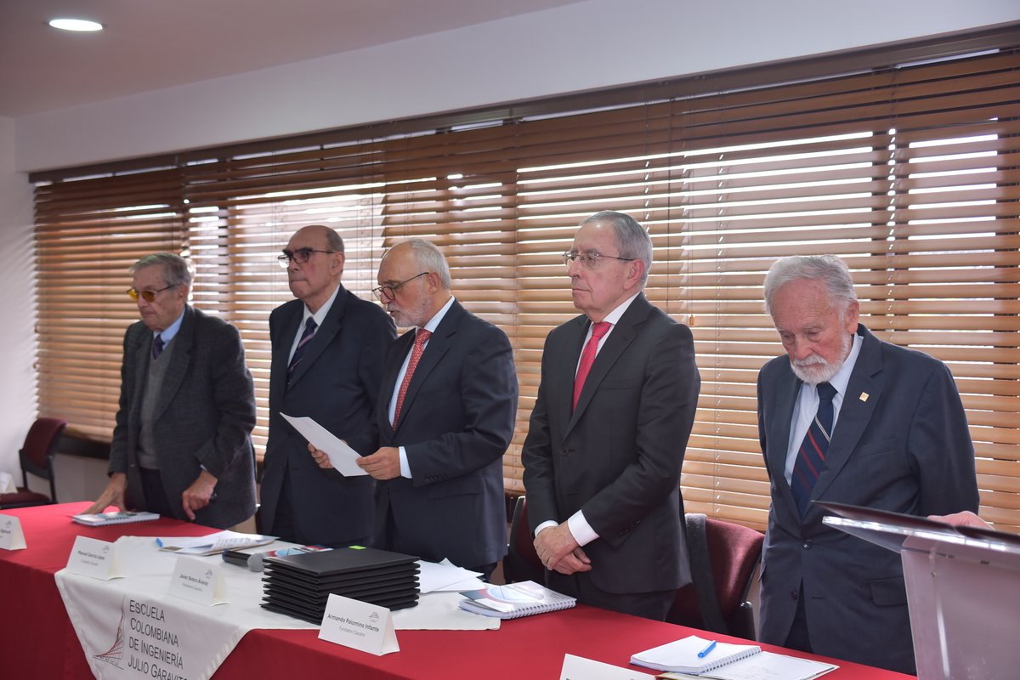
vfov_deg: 28.1
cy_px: 340
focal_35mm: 48
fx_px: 1360
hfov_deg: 41.1
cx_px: 510
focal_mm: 48
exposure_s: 1/100
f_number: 4.5
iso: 640
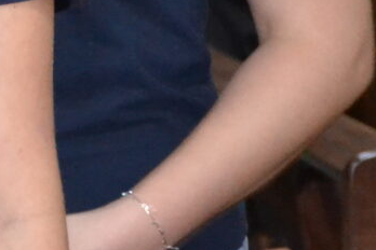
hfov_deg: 4.3
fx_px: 4846
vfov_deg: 2.9
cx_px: -616
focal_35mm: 464
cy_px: -297
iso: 3200
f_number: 4.8
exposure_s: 1/60
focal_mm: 56
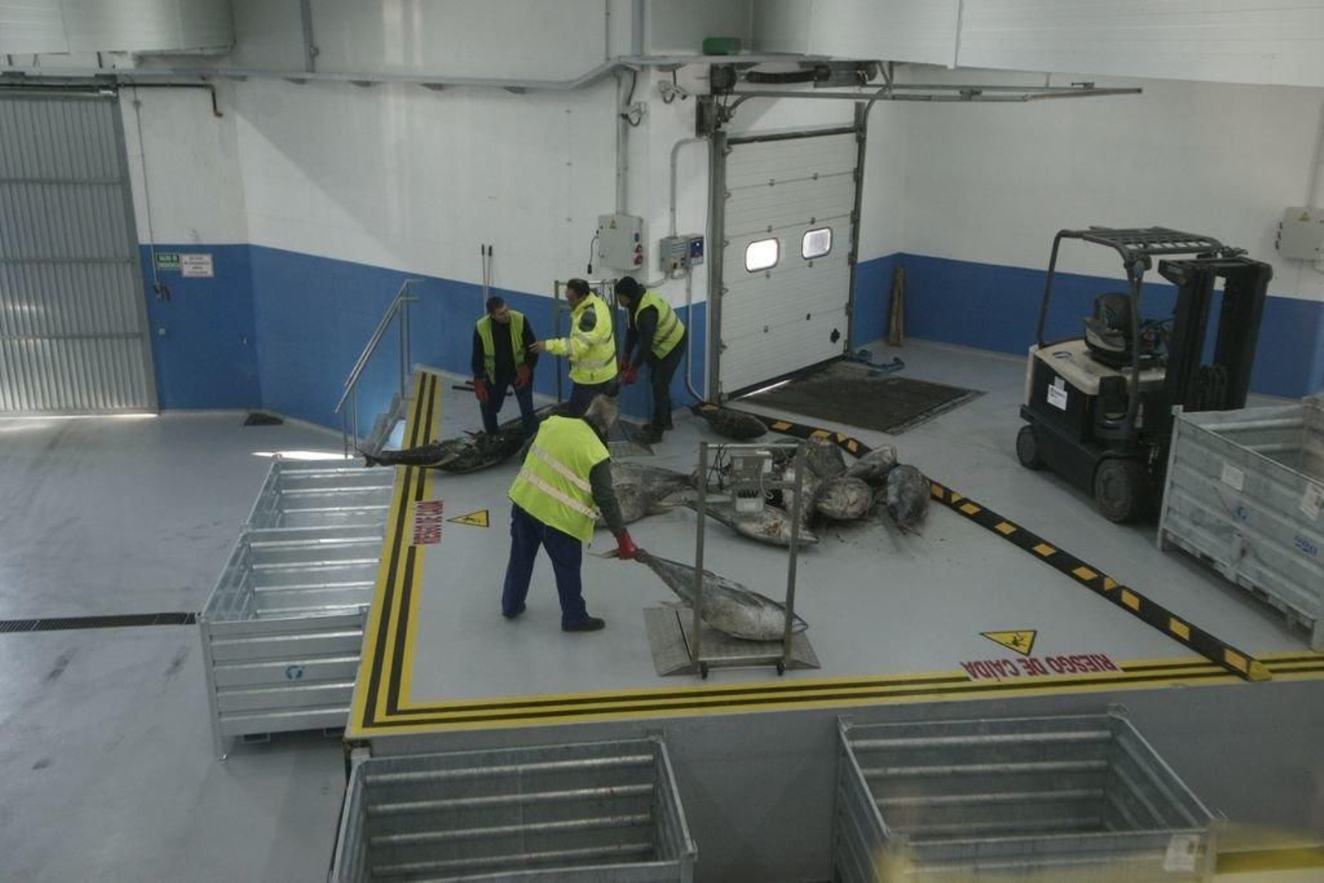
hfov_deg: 54.4
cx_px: 662
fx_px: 1287
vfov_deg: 37.9
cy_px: 442
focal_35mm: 35
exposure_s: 1/60
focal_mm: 35
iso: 1250
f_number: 5.6
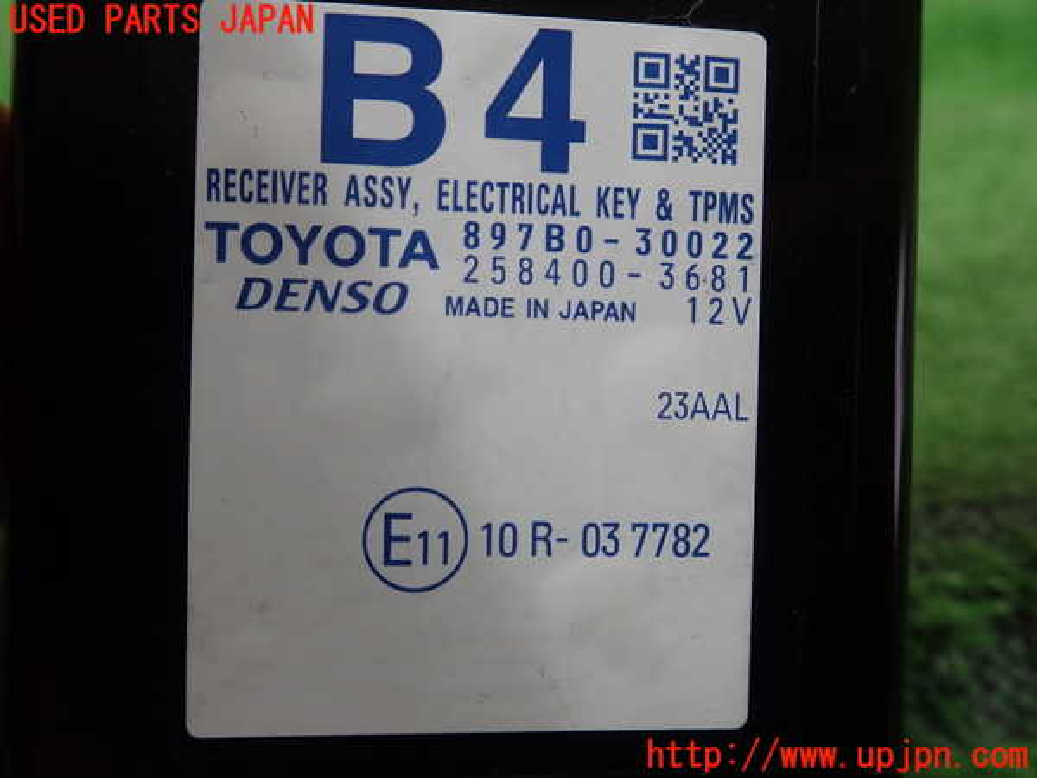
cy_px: 389
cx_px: 518
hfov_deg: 60.0
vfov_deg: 46.8
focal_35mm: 30
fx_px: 899
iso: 200
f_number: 2.3
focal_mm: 5.5
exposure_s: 1/125
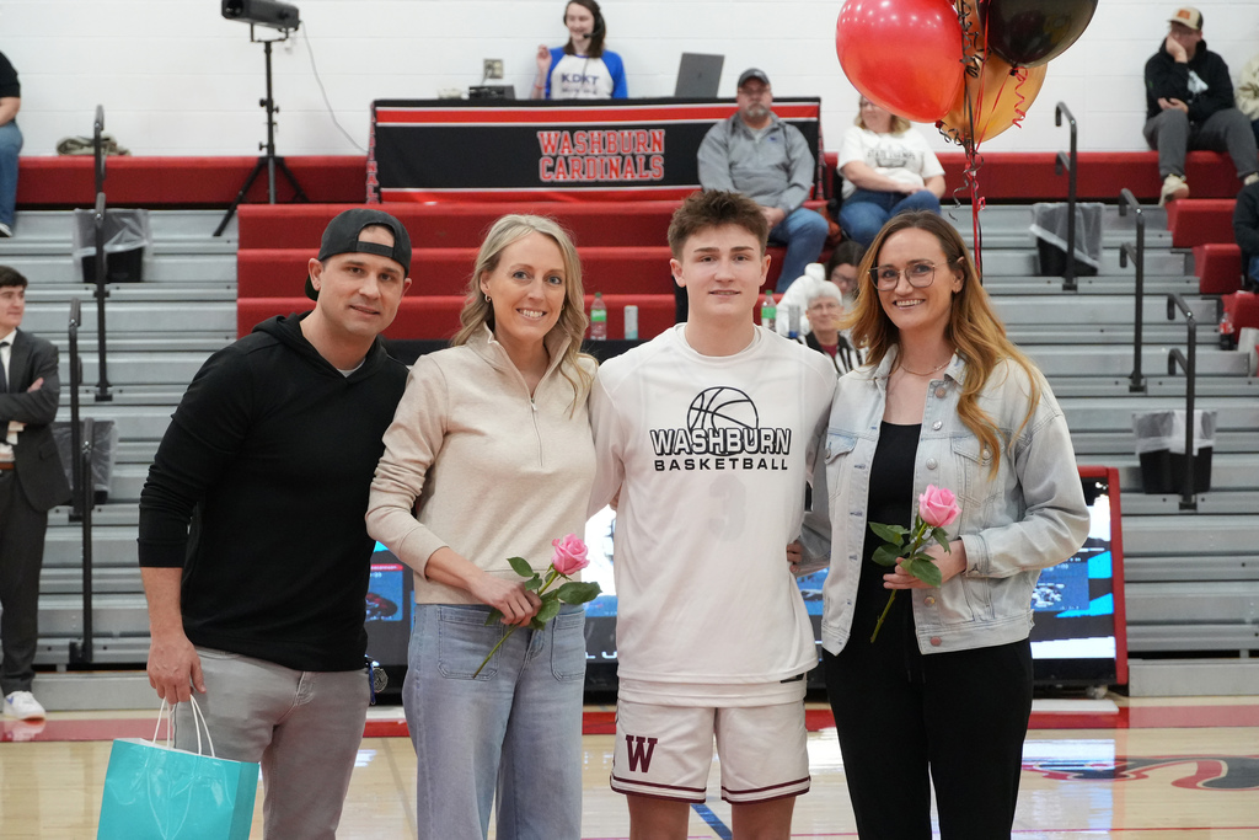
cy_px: 420
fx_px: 3515
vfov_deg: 13.6
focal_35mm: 100
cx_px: 630
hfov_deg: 20.3
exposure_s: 1/250
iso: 5000
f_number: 5.6
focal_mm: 67
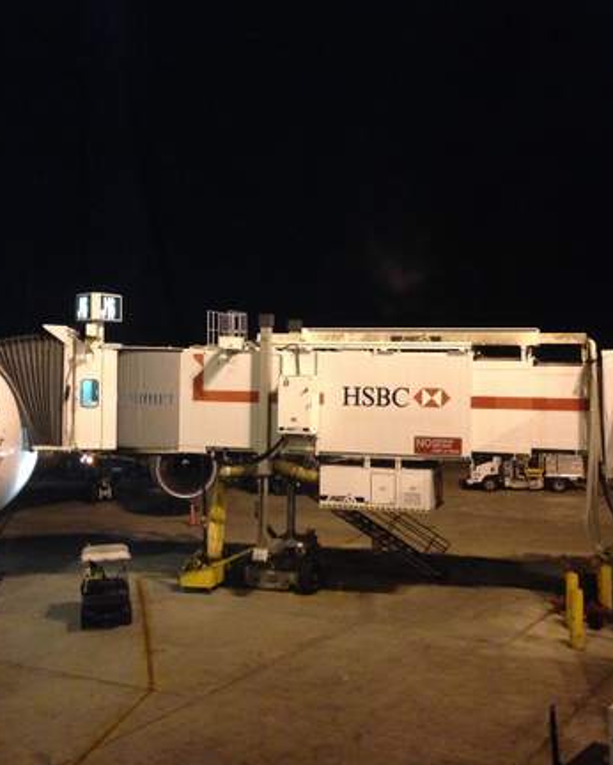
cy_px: 378
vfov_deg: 42.0
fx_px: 997
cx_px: 301
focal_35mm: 44
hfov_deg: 34.2
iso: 500
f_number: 2.4
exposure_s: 1/15
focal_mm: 4.12
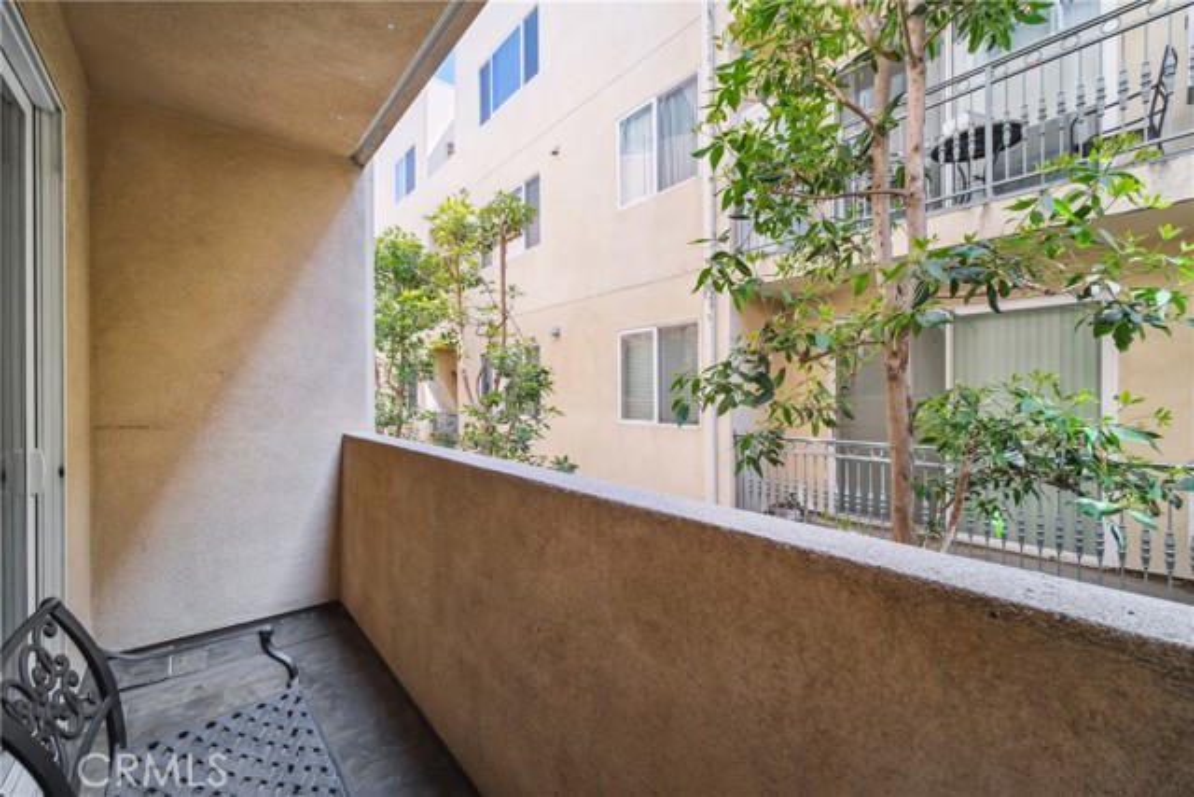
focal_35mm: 14
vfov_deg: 81.2
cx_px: 597
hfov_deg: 104.2
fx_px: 464
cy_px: 398
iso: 400
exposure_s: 1/125
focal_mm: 9
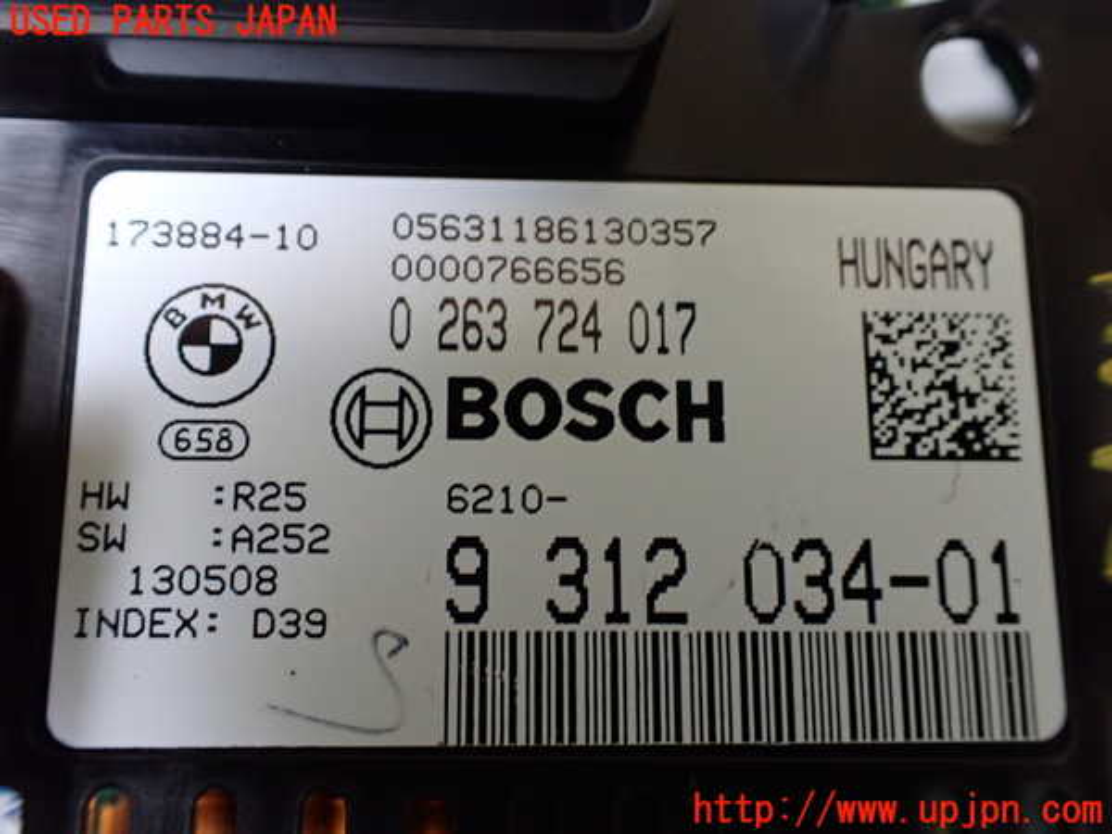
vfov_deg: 46.8
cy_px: 417
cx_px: 556
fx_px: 964
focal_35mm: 30
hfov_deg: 60.0
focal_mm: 5.4
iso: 800
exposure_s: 1/40
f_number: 2.3
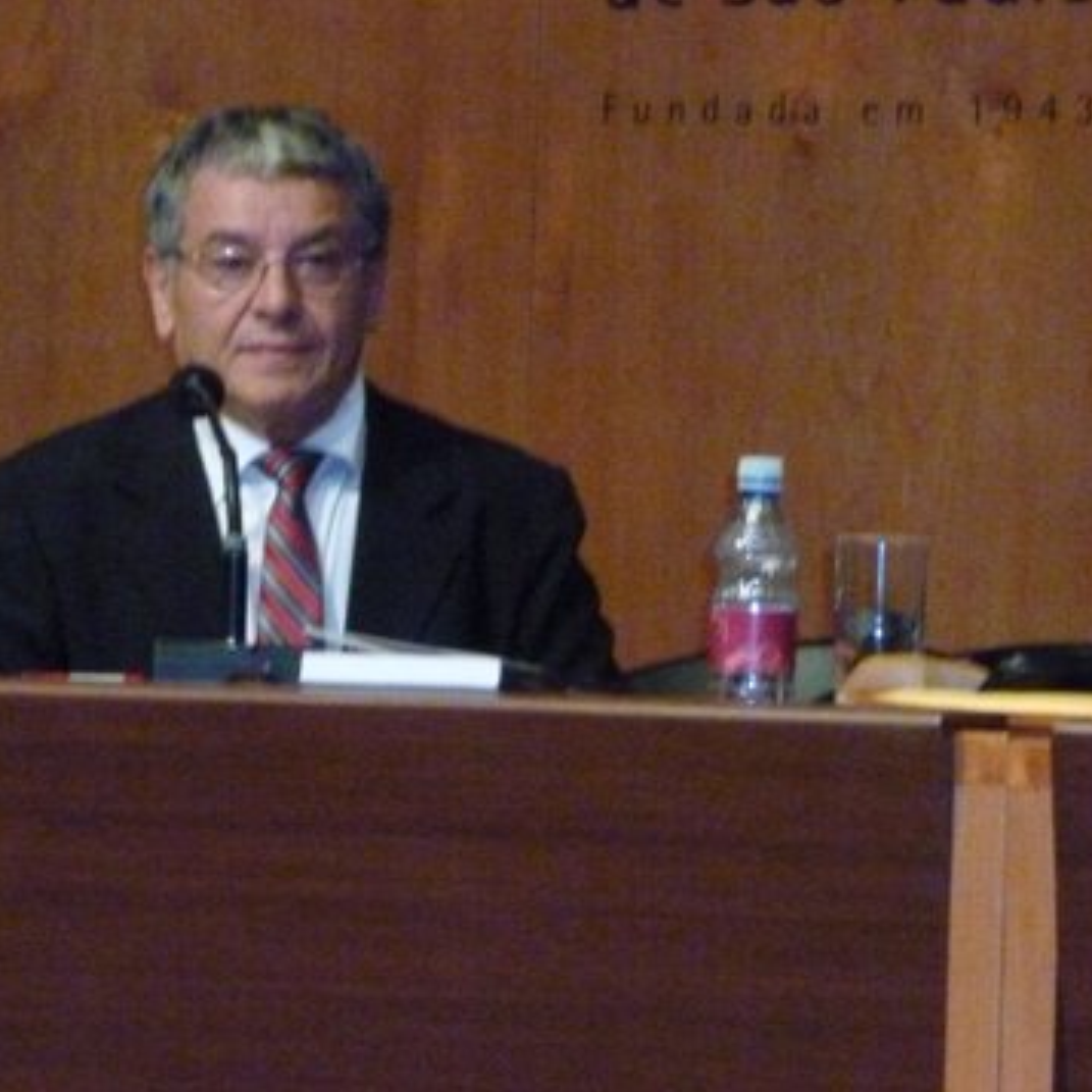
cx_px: 364
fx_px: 9494
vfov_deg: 6.6
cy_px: 548
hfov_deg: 6.6
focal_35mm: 266
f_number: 5.9
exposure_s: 1/60
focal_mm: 40
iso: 1600
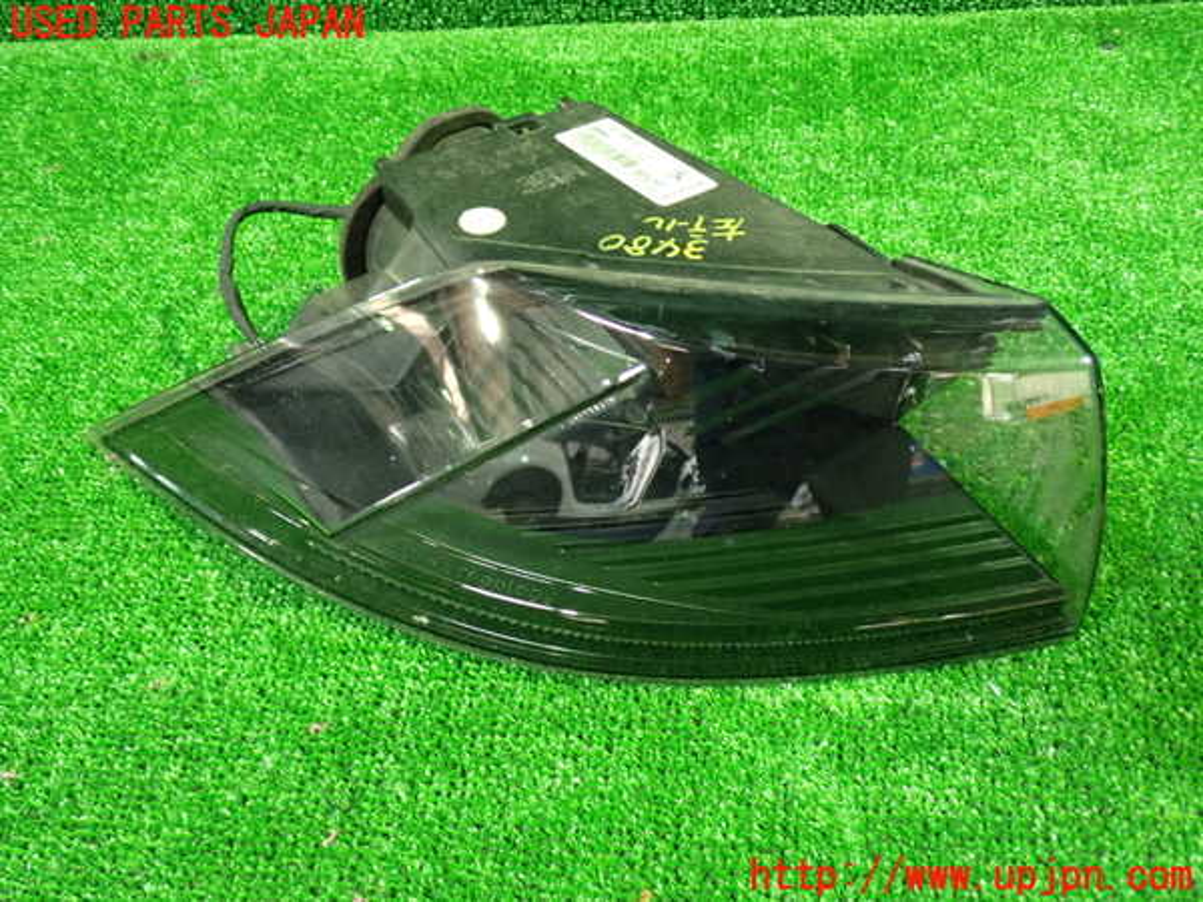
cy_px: 451
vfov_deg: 46.8
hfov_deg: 60.0
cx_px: 602
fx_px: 1043
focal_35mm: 30
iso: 800
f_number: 2.3
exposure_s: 1/25
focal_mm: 5.4
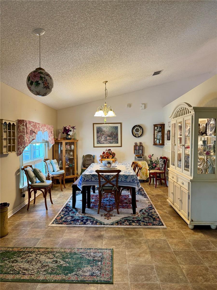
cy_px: 145
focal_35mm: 24
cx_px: 108
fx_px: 201
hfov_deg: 56.8
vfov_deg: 71.6
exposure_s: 1/60
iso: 250
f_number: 1.78
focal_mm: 6.76
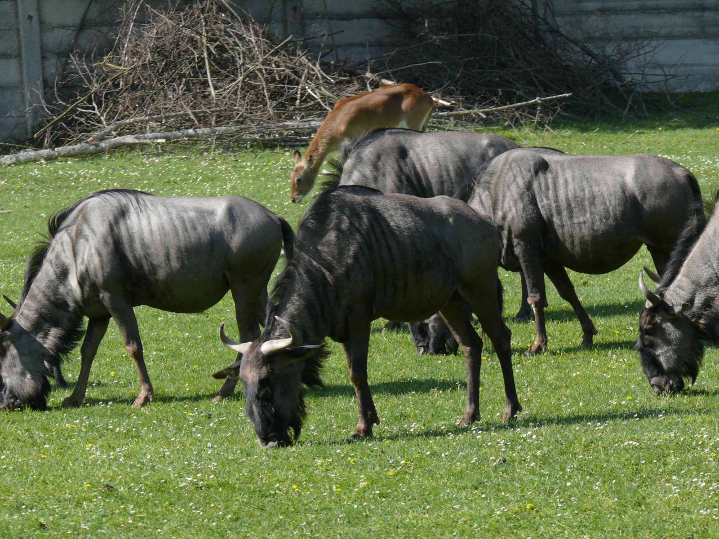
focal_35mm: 229
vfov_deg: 6.5
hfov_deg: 8.6
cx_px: 360
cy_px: 270
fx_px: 4756
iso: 100
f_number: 5.6
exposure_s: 1/250
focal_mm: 43.4
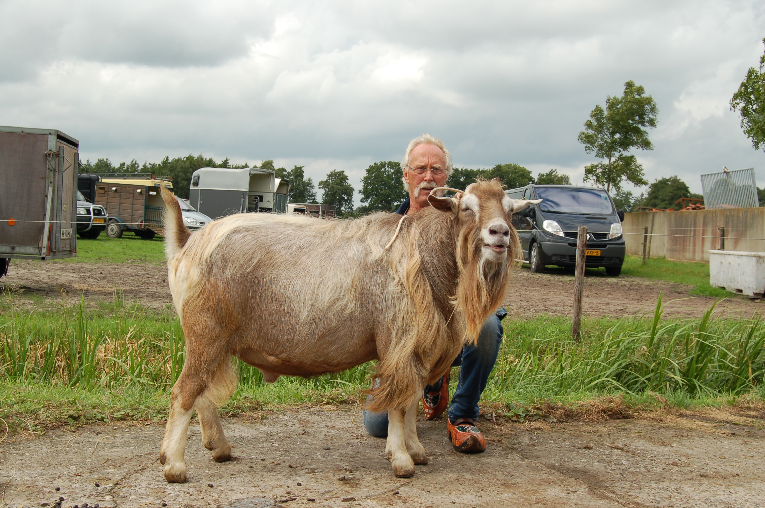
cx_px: 382
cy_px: 254
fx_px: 955
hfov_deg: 43.6
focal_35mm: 45
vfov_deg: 29.8
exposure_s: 1/250
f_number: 8
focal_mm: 30
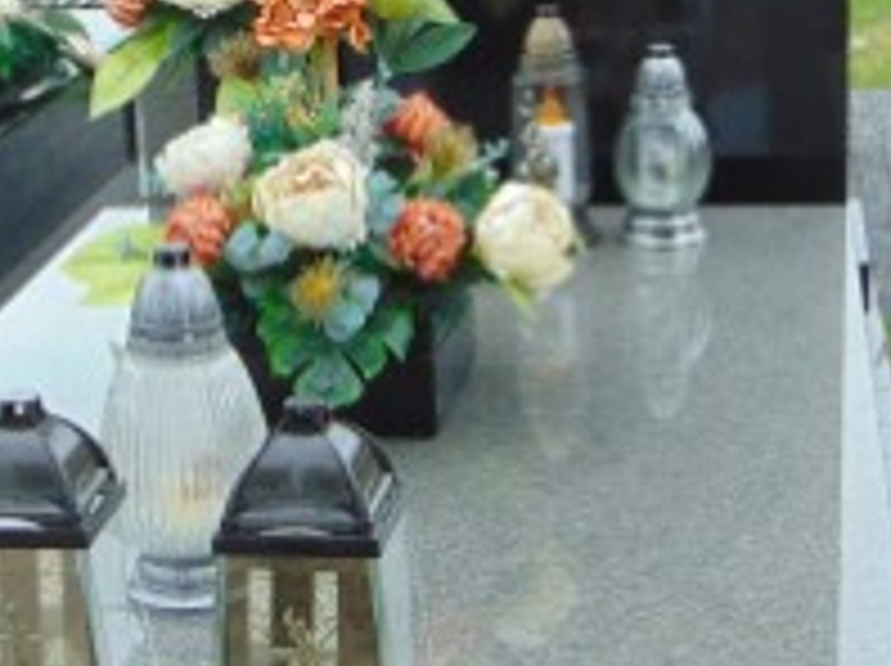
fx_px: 2494
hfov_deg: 20.2
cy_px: 378
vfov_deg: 15.2
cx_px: 374
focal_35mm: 97
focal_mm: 5.4
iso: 80
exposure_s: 1/250
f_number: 3.1
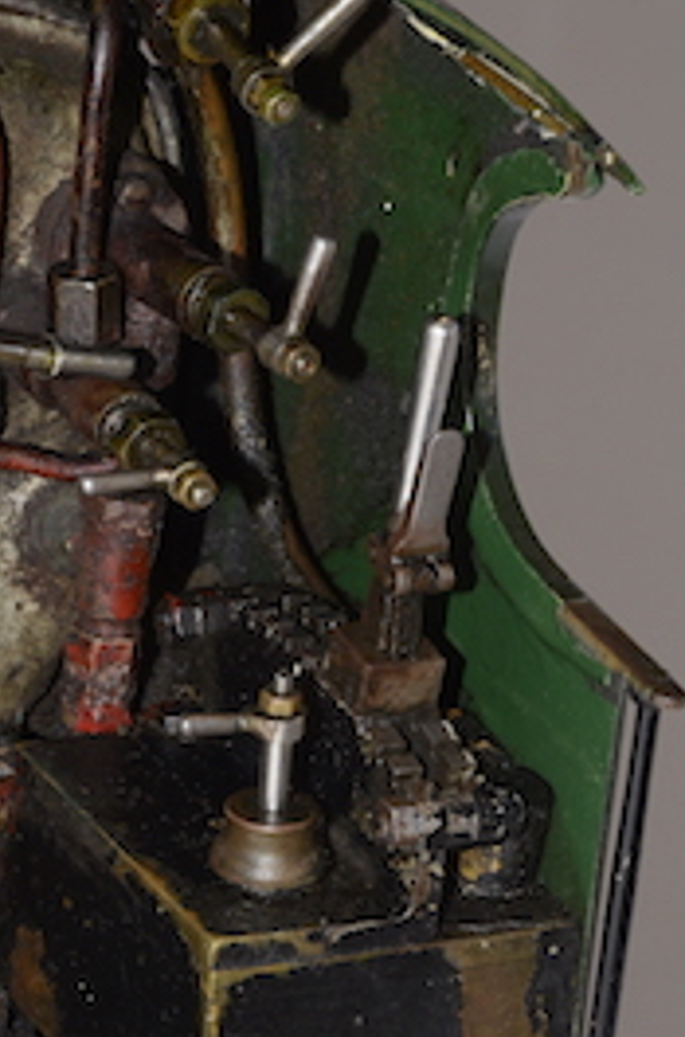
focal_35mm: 462
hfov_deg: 3.0
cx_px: 239
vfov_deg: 4.5
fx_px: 13272
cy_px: 650
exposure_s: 1/60
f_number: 14
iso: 800
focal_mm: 200
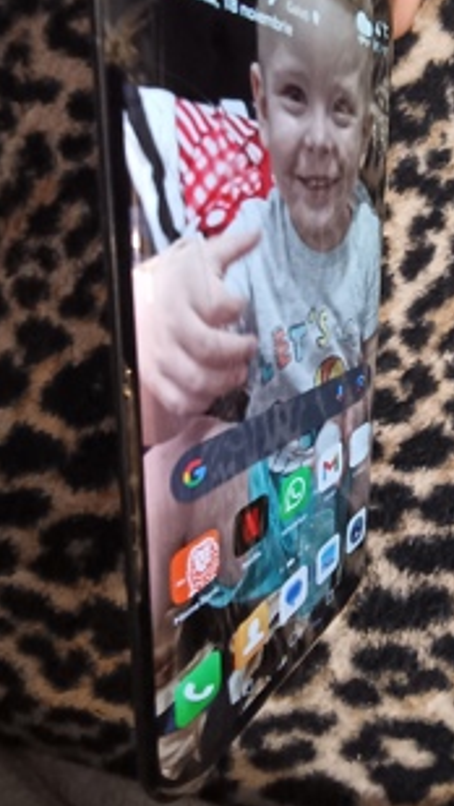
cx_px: 305
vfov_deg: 74.9
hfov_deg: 46.9
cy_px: 300
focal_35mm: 24
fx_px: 513
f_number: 2.2
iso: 1073
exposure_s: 1/25
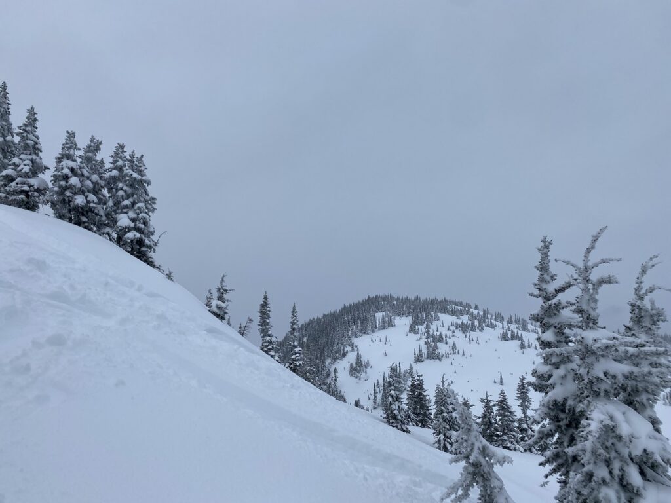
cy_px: 252
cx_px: 336
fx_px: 504
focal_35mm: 26
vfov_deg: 53.1
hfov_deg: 67.3
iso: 32
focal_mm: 4.25
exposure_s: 1/4608
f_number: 1.8
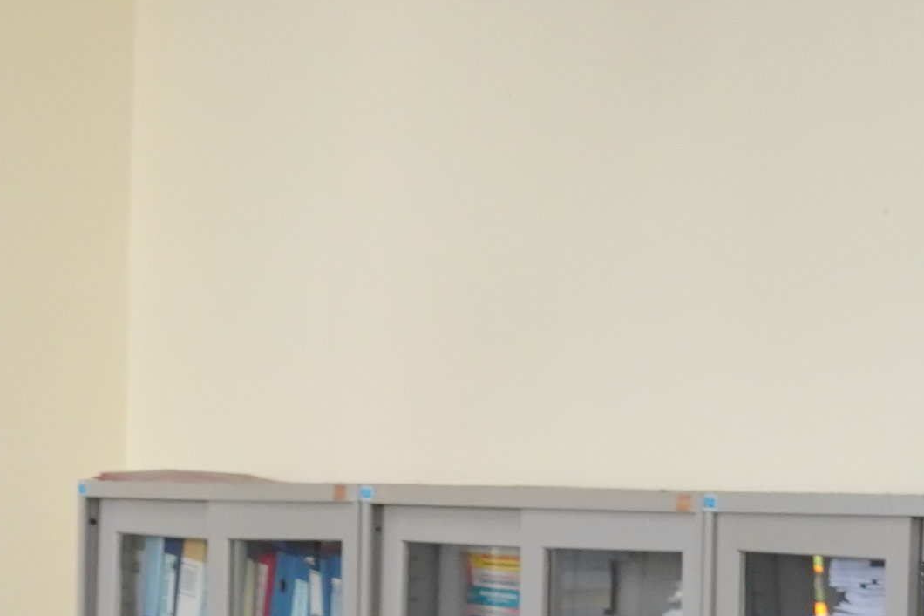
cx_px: 84
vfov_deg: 4.9
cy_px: 1530
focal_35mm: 269
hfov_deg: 7.6
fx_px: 6915
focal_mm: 47.6
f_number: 5.6
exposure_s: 1/160
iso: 1600
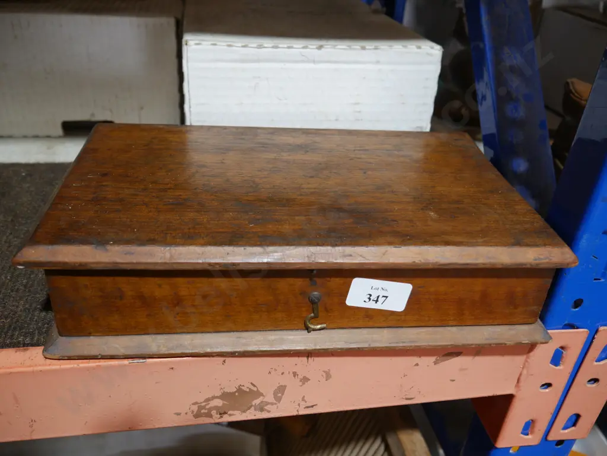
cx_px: 304
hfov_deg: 59.9
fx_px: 526
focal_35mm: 30
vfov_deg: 46.8
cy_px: 228
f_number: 3.6
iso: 320
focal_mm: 15
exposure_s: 1/60
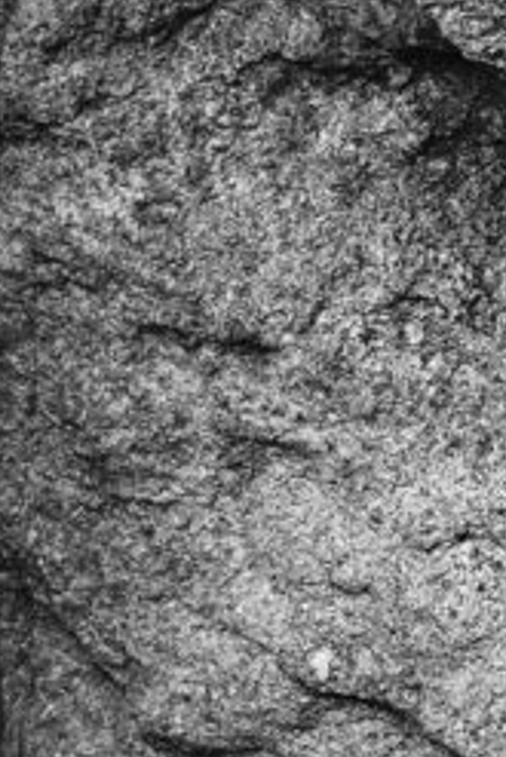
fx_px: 3053
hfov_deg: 9.0
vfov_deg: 14.1
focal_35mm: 145
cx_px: 978
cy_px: 546
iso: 200
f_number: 2.5
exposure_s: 1/2000
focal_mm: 35
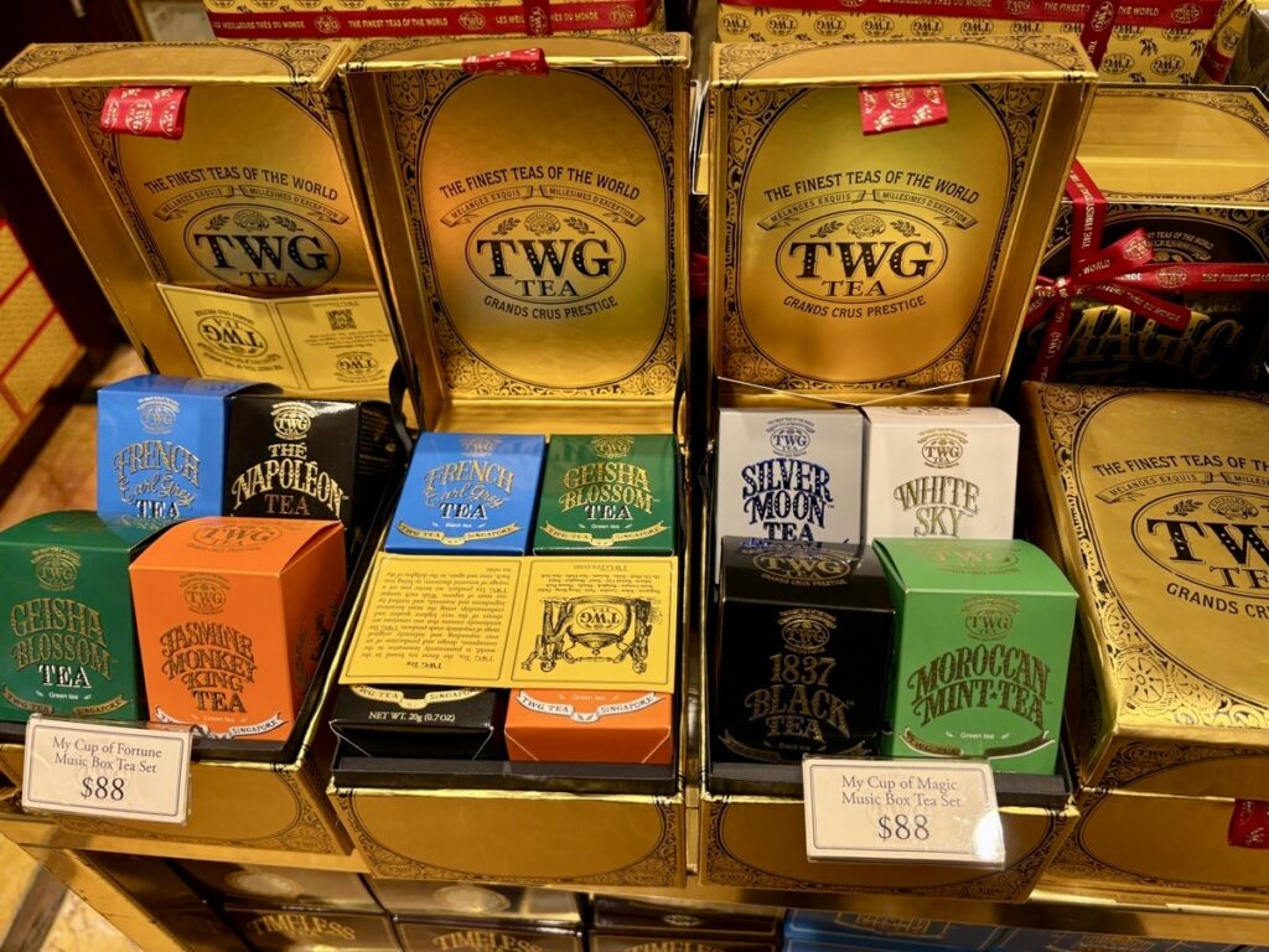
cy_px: 476
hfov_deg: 67.3
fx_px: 953
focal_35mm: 26
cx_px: 634
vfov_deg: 53.1
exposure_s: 1/50
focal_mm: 5.96
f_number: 1.6
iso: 64
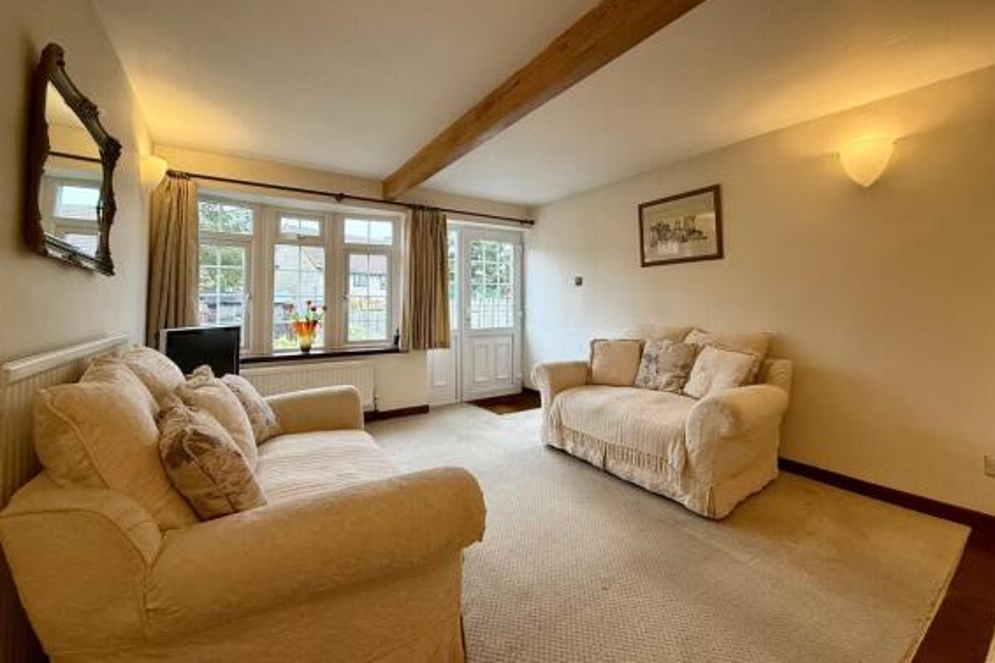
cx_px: 498
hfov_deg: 100.4
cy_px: 289
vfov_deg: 76.9
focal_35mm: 15
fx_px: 414
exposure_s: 1/100
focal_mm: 2.22
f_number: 2.2
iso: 250
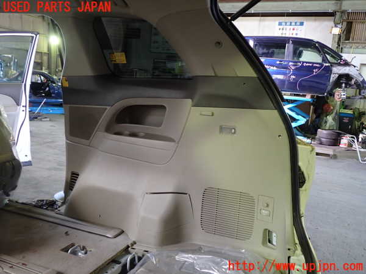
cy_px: 137
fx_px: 317
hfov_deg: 60.0
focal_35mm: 30
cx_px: 183
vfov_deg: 46.8
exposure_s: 1/30
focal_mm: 5.4
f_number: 2.3
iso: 320
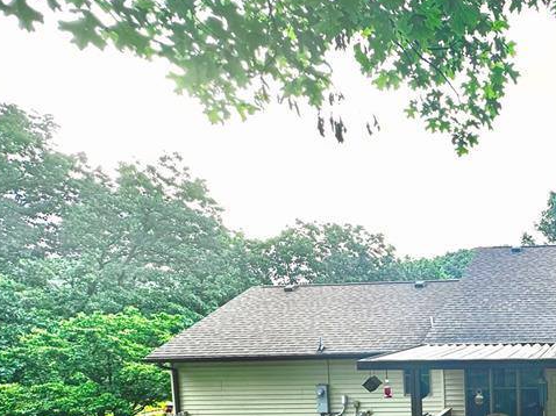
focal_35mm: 30
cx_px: 565
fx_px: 482
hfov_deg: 48.5
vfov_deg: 44.3
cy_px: 337
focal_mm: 2.22
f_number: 2.2
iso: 40
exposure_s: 1/105
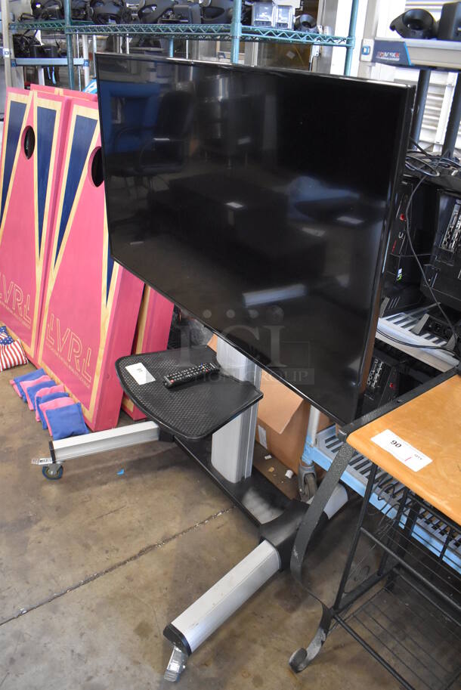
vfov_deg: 67.3
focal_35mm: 27
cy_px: 345
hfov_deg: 48.0
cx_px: 230
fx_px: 518
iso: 4500
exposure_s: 1/125
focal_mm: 18
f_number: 3.5
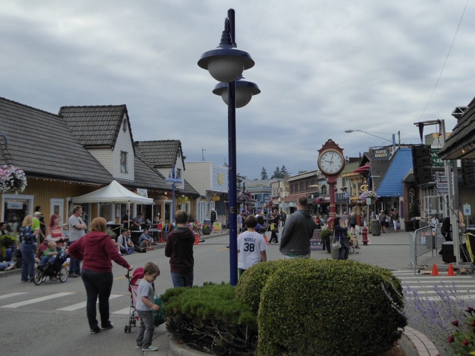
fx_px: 576
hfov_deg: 44.8
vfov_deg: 34.3
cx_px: 238
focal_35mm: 42
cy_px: 178
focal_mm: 7.2
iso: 200
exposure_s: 1/640
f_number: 3.8
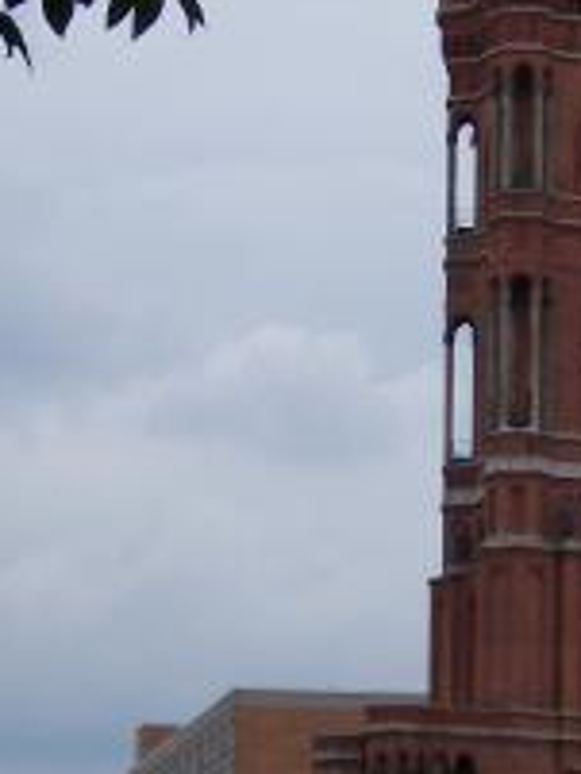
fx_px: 5701
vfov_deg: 7.8
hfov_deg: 5.8
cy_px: 466
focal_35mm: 255
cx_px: 481
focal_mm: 16.6
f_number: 4.9
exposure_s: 1/350
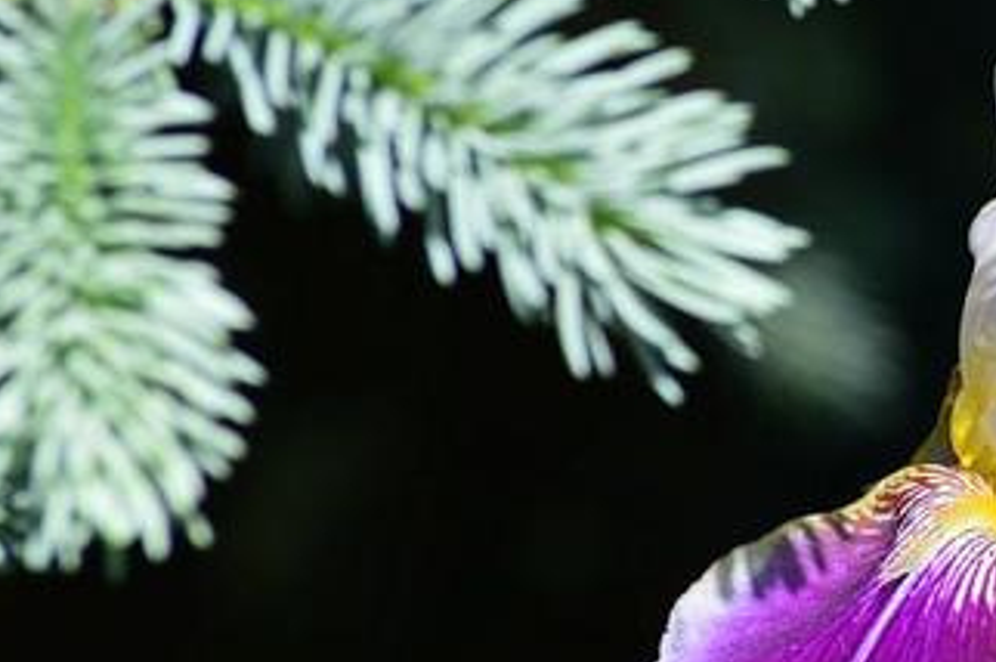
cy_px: 427
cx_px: 1154
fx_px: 12858
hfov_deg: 4.4
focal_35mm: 465
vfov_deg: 2.9
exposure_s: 1/200
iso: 100
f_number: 8
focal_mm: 125
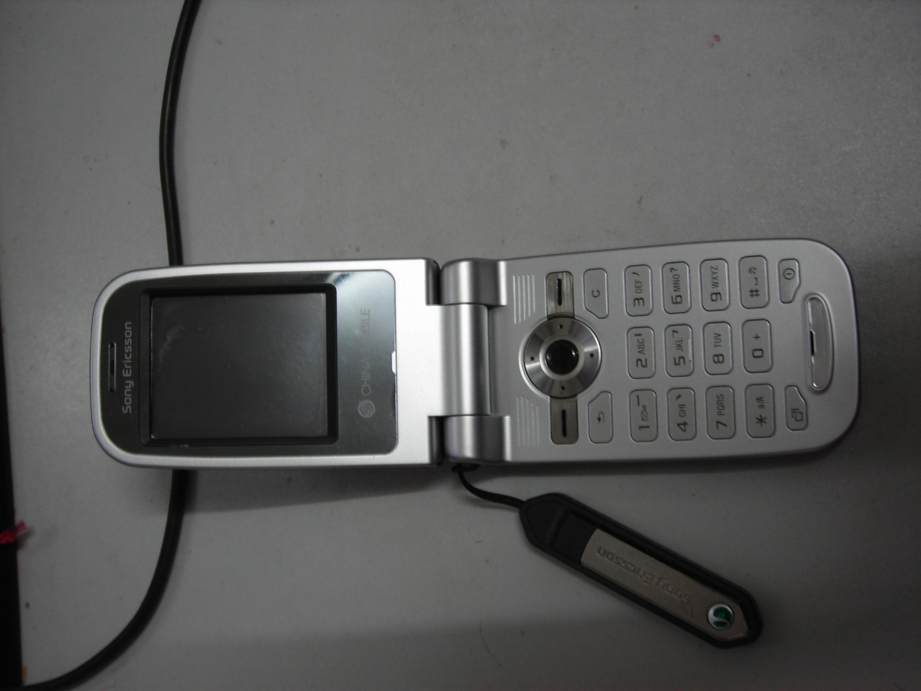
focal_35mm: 41
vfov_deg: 35.1
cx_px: 460
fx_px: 1091
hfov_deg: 45.8
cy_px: 346
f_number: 3.3
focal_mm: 6.8
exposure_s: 1/4
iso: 50
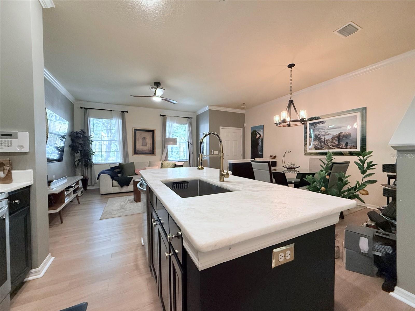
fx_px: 168
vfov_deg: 85.7
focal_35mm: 14
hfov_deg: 102.1
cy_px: 156
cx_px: 208
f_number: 2.2
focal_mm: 2.22
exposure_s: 1/120
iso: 640
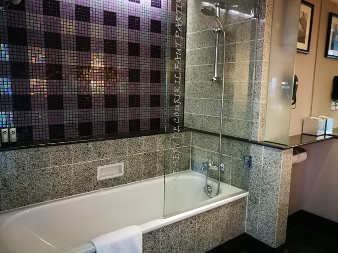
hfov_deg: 65.3
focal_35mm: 27
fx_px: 264
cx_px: 169
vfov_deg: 51.4
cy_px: 126
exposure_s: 1/20
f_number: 2.2
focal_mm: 4.5
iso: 500
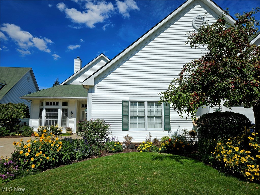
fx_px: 173
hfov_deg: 73.9
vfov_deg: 58.9
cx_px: 130
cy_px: 98
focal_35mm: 23
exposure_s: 1/5000
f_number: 1.8
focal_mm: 5.4
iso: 25
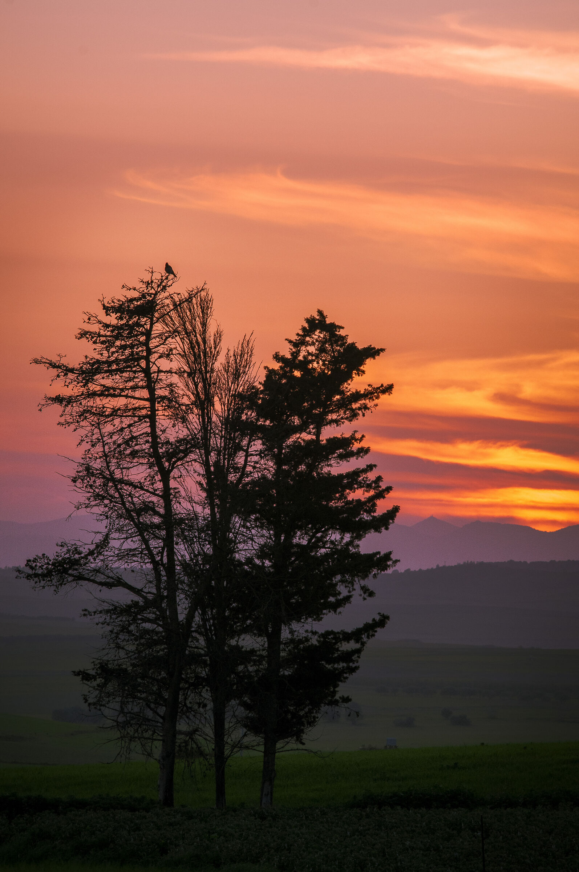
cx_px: 290
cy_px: 436
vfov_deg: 6.9
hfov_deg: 4.6
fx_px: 7256
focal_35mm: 300
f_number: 11
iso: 280
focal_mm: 200
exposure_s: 1/100
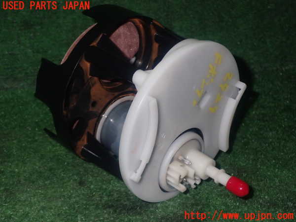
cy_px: 111
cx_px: 148
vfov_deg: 25.2
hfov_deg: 33.2
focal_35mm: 58
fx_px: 496
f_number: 10
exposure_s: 1/60
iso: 800
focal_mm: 10.35
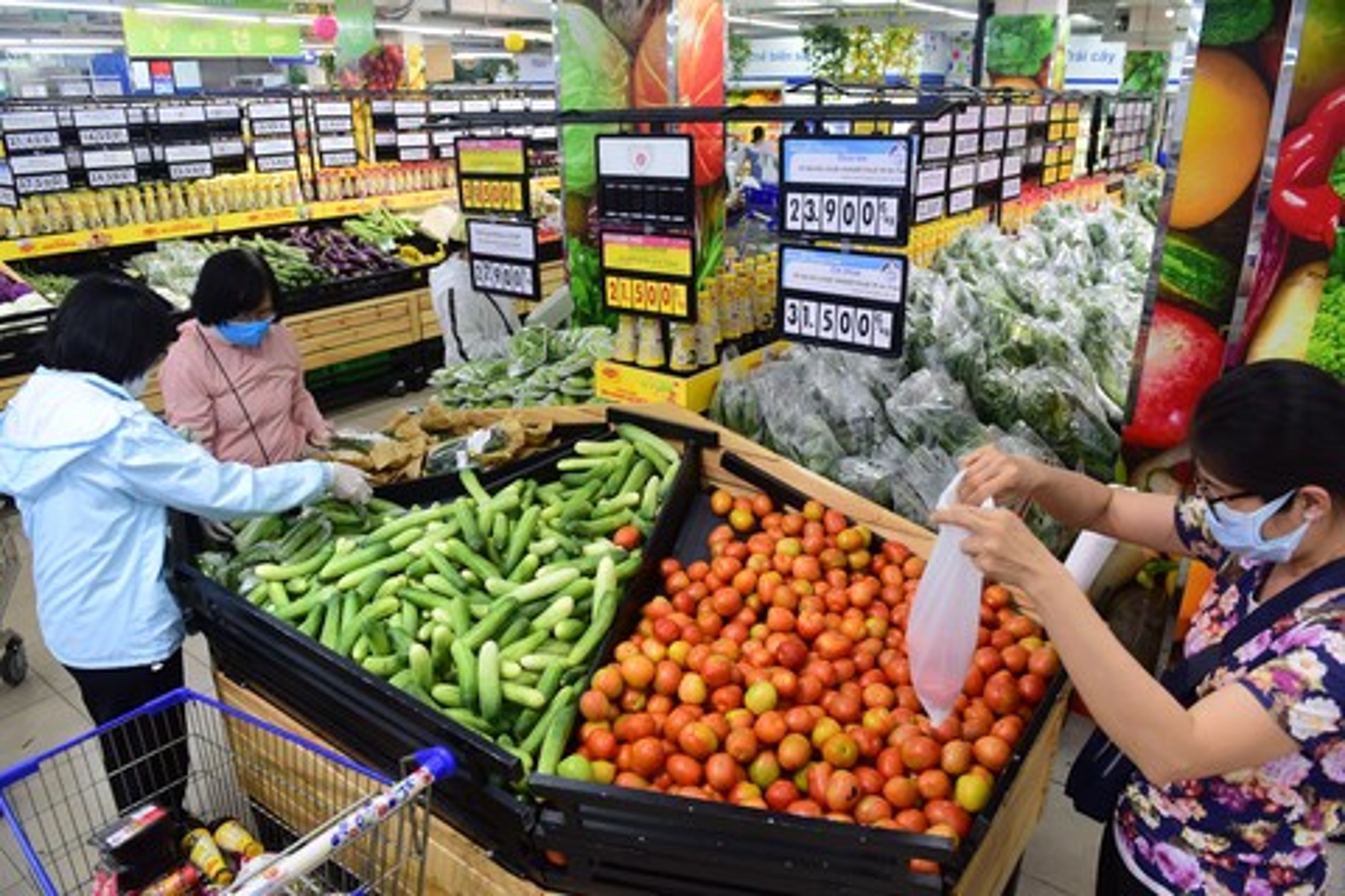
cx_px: 672
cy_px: 448
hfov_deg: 73.7
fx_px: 897
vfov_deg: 53.1
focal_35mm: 24
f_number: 4
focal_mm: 24
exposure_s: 1/160
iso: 1250
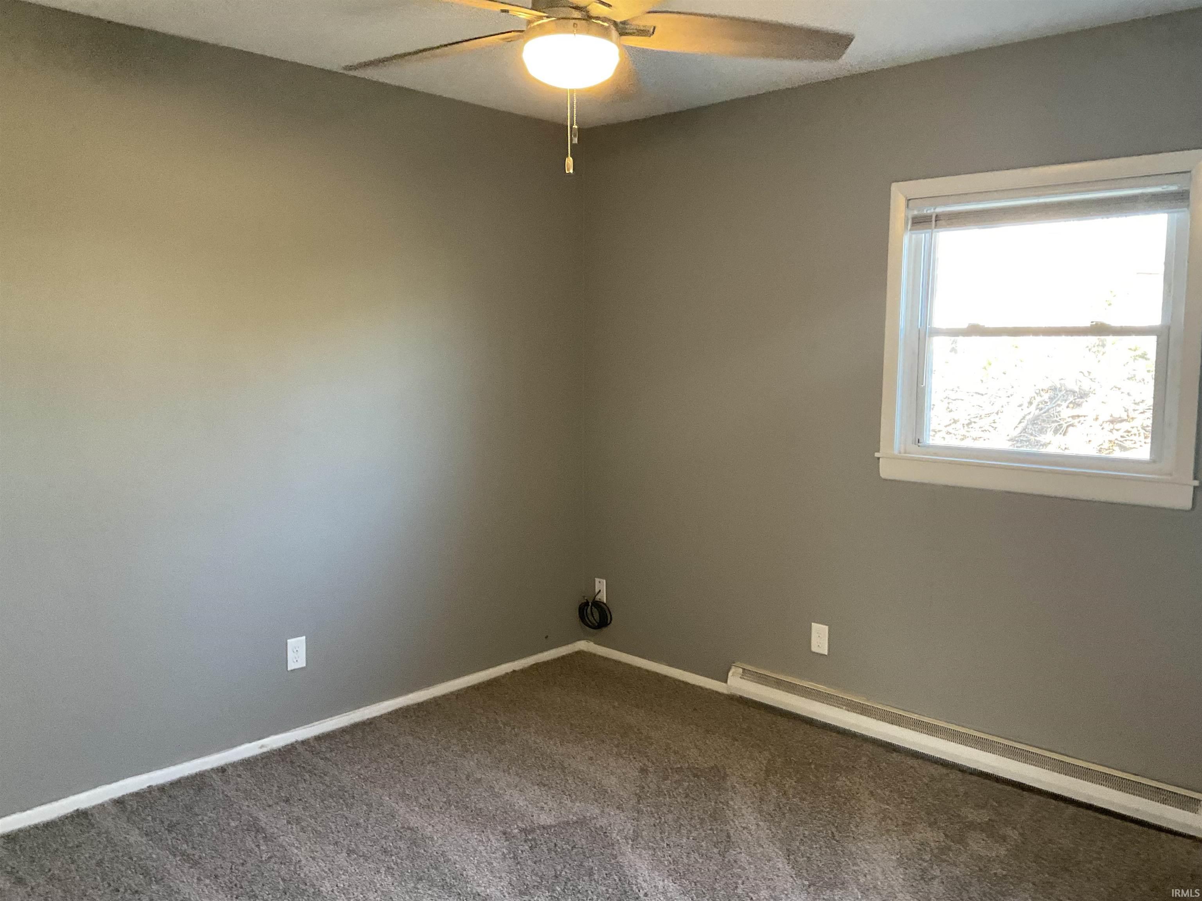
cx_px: 601
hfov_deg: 61.7
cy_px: 450
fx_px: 1007
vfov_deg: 48.2
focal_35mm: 29
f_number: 1.8
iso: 250
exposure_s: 1/60
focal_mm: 3
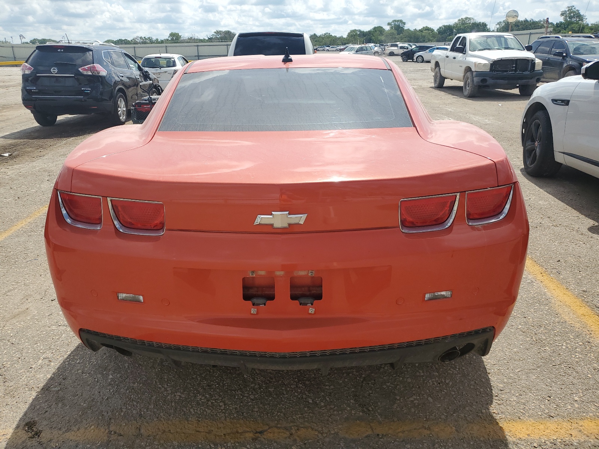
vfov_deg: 53.1
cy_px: 224
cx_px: 300
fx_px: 450
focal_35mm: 26
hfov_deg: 67.3
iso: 50
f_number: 1.5
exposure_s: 1/5000
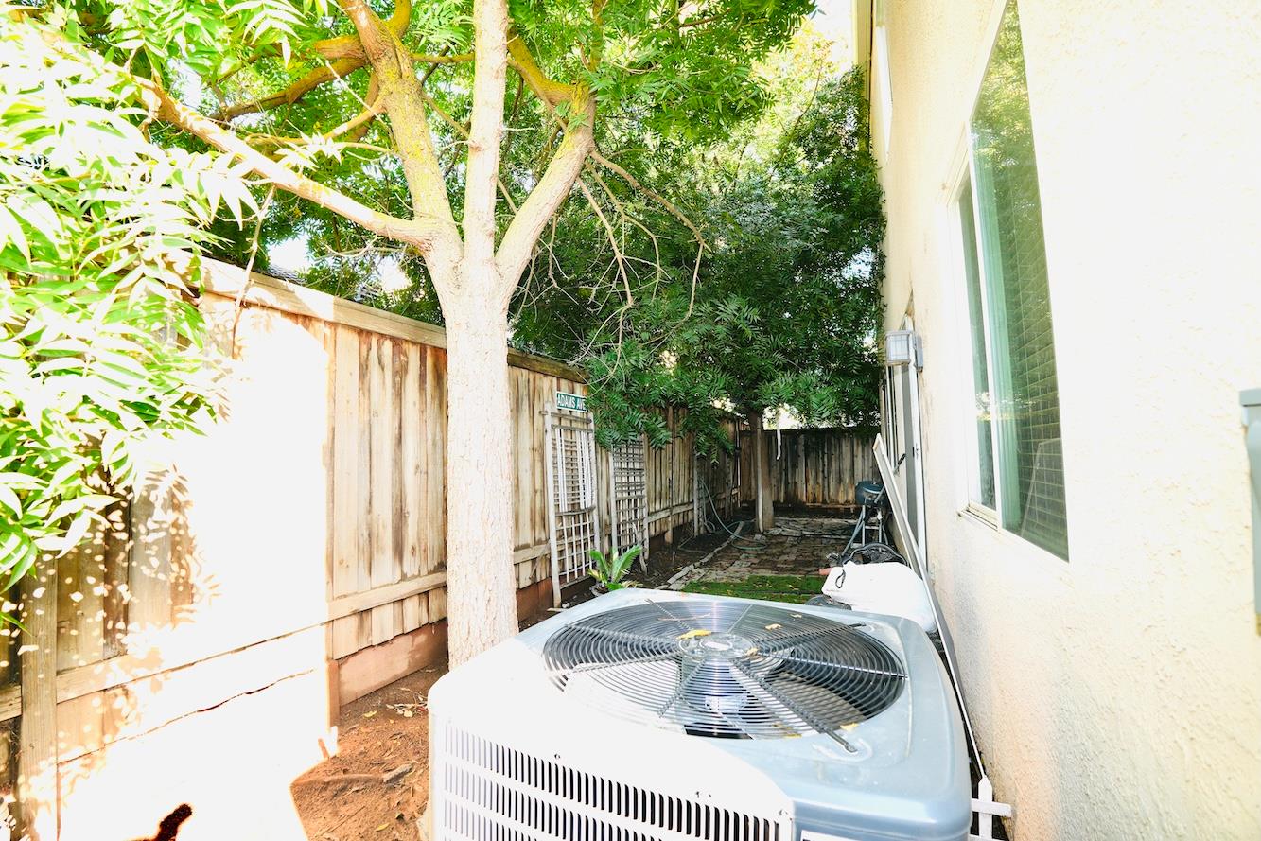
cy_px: 420
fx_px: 525
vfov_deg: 77.3
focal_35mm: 15
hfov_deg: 100.4
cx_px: 630
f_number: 3.5
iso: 100
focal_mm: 10
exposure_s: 1/100
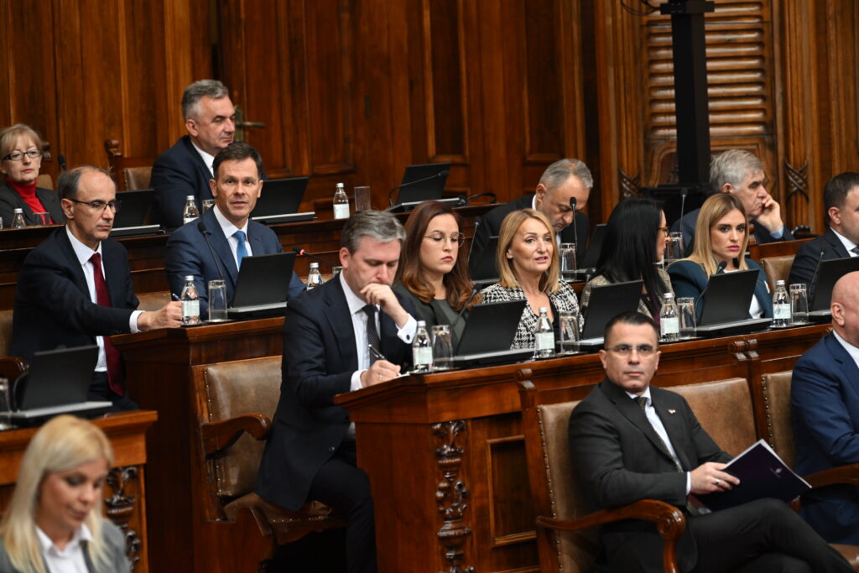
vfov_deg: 7.4
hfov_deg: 11.1
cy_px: 286
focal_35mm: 185
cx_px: 430
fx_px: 4415
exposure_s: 1/250
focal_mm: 185
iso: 2500
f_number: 4
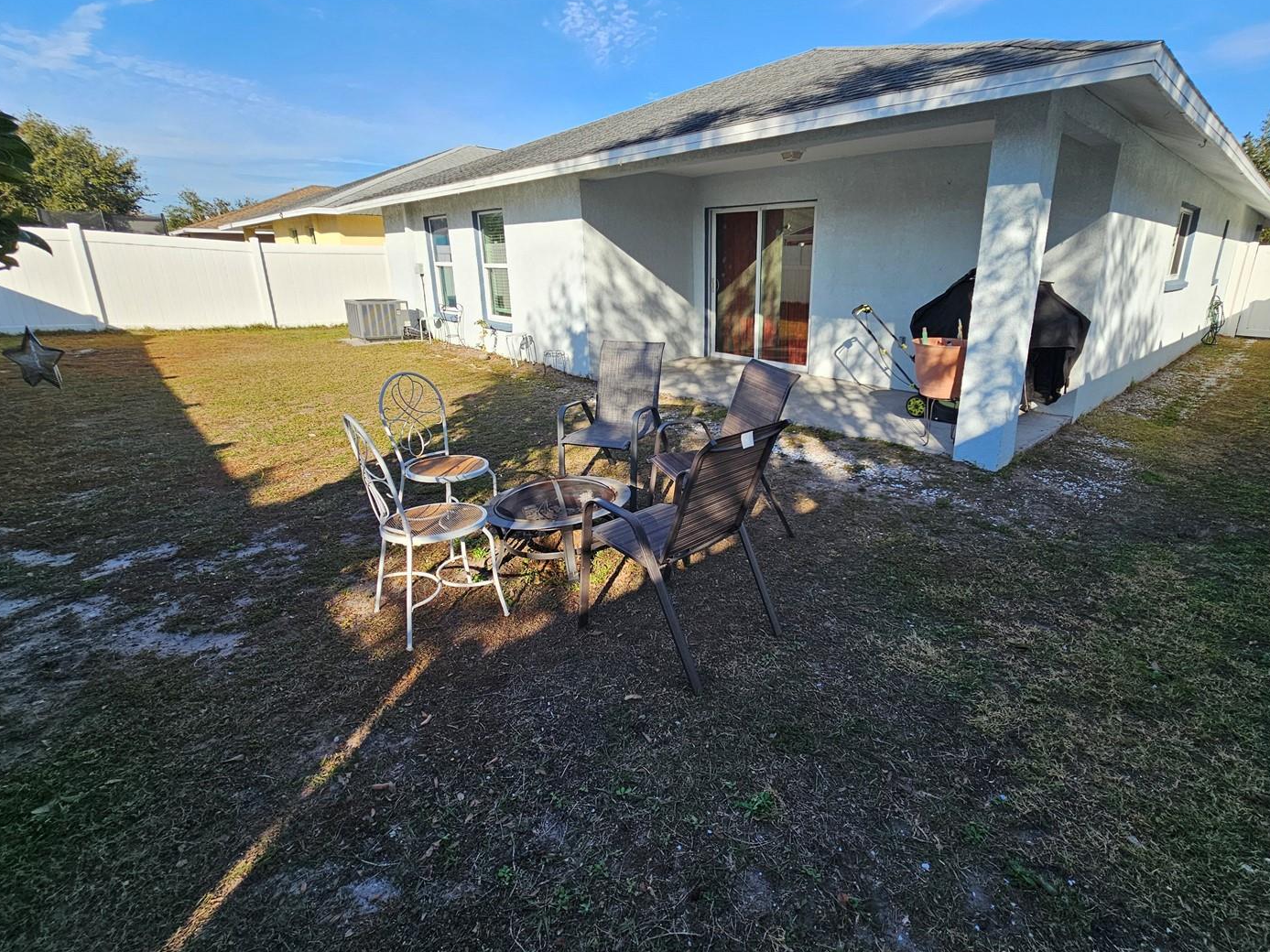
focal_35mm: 15
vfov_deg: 81.5
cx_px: 711
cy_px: 433
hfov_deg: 97.7
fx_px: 550
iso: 50
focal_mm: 2.2
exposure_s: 1/1064
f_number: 2.2
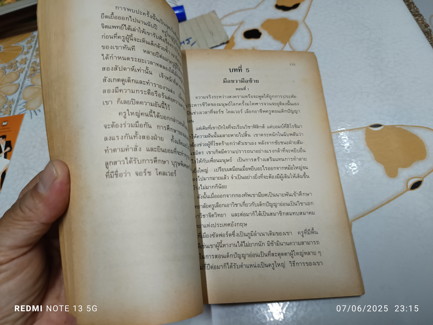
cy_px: 162
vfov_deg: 56.8
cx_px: 216
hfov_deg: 71.6
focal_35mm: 24
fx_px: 300
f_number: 1.7
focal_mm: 5.31
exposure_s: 1/50
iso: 1166
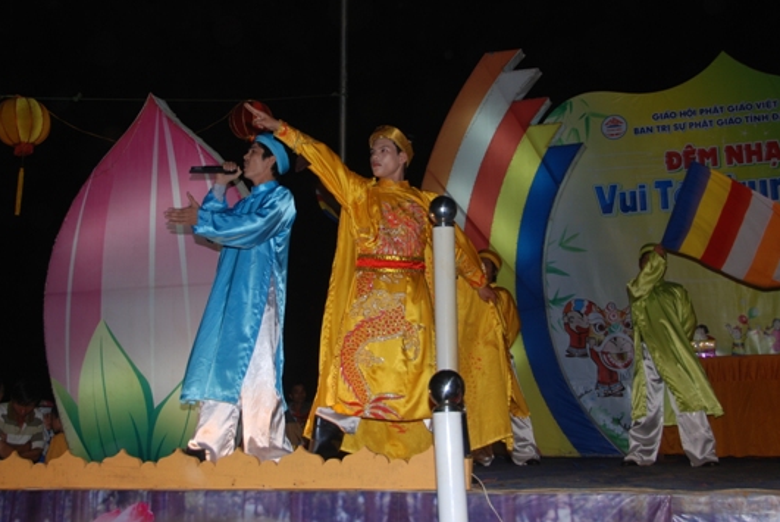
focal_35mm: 47
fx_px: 1019
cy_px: 222
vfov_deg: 28.7
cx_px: 379
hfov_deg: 41.9
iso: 100
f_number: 4
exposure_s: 1/60
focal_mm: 26
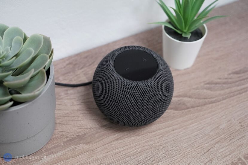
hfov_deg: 43.6
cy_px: 82
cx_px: 124
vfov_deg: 29.8
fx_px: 310
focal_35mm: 45
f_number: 4
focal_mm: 45
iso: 4000
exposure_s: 1/200
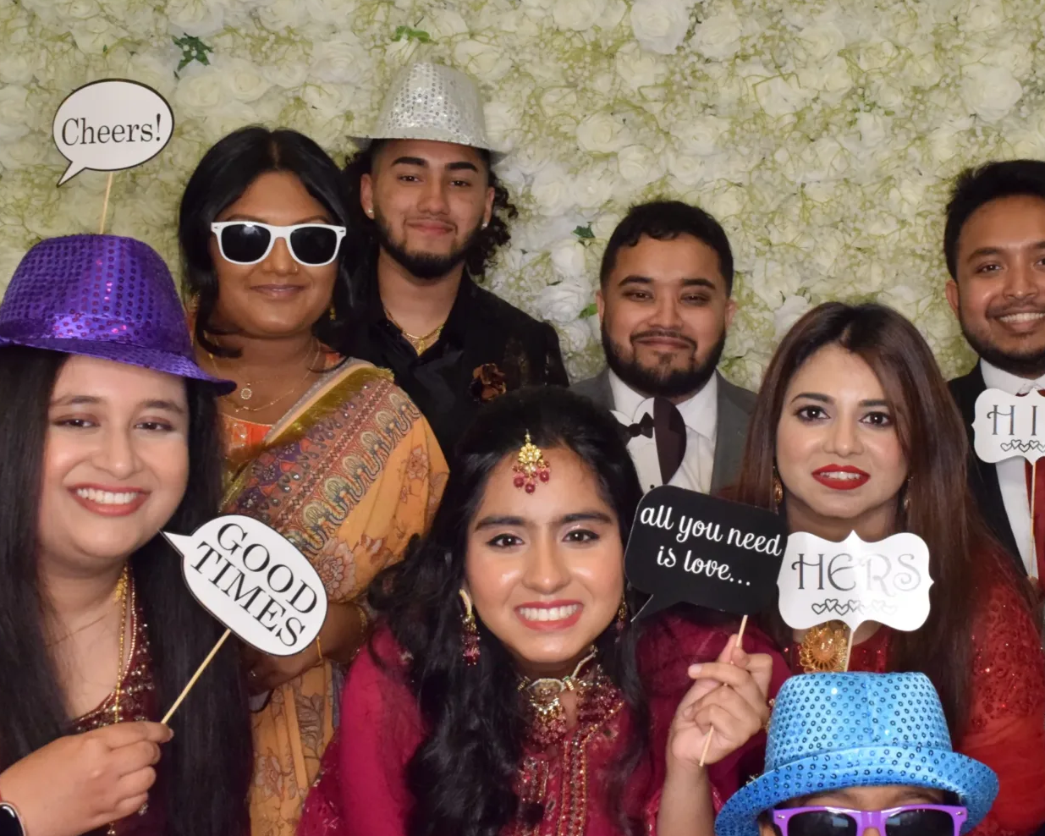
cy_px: 398
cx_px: 678
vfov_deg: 27.7
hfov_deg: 34.1
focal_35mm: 55
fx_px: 1693
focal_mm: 25
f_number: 10
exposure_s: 1/60
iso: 2500
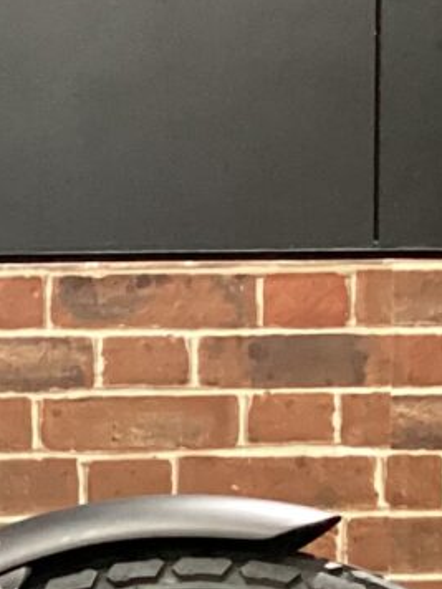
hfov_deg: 7.9
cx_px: -771
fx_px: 2843
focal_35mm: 167
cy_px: 591
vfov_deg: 11.7
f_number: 2.4
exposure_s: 1/30
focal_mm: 3.3
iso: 400
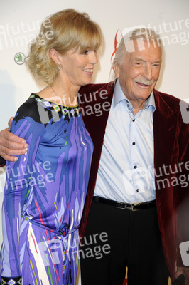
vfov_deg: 20.4
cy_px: 142
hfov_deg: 13.7
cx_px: 94
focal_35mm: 100
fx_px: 789
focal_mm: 100
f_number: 6.3
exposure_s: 1/160
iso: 800
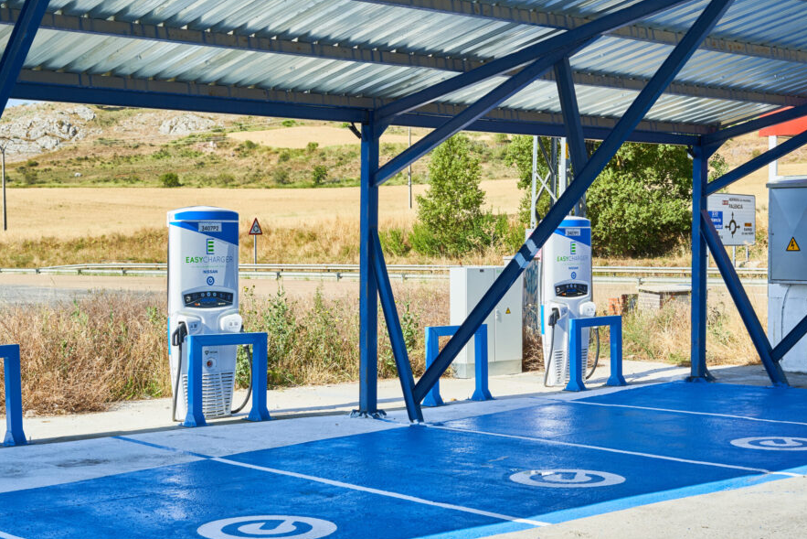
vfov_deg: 23.4
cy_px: 277
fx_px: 1300
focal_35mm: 58
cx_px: 387
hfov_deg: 34.5
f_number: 10
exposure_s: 1/125
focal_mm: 50
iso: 100
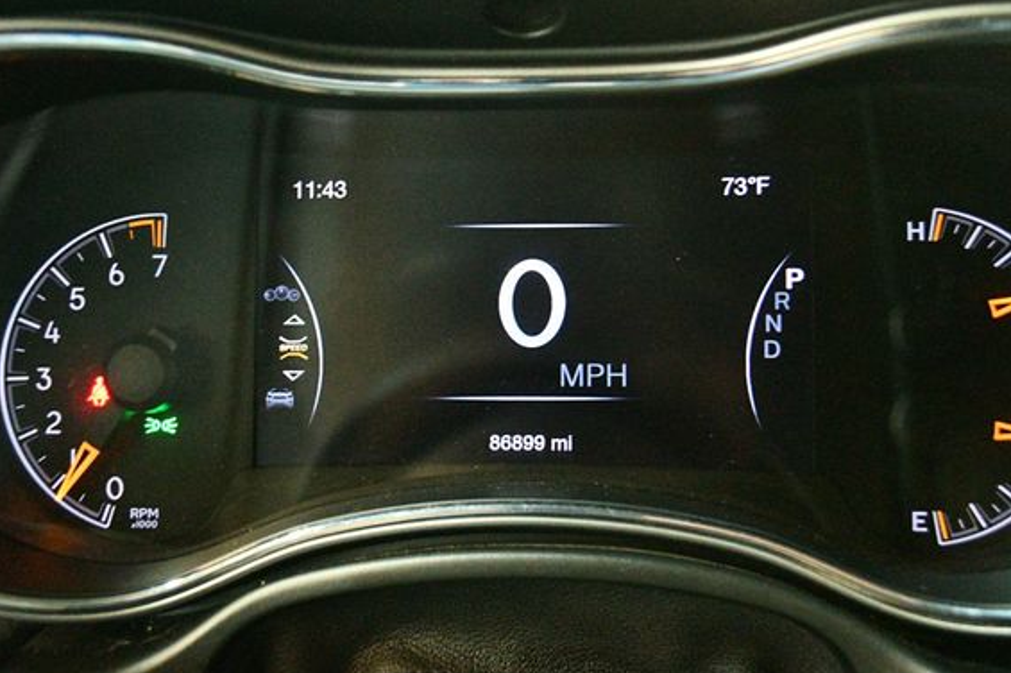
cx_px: 526
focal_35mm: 34
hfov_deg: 55.8
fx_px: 954
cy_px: 338
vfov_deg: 38.8
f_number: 3.8
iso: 12800
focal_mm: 20
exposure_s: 1/30
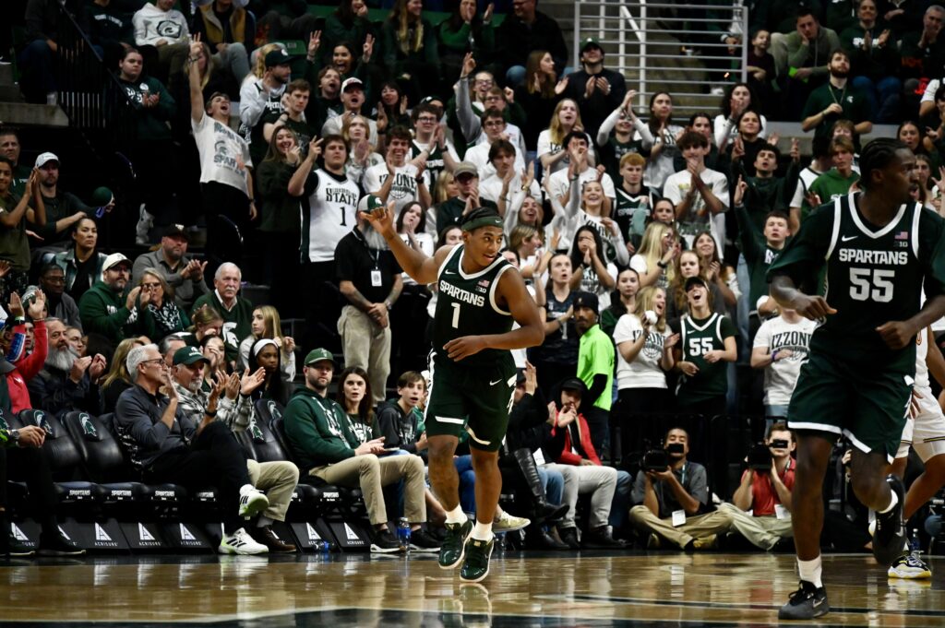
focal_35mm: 190
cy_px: 314
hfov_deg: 10.8
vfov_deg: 7.2
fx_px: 4983
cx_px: 472
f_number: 6.3
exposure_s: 1/1600
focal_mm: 190
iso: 10000
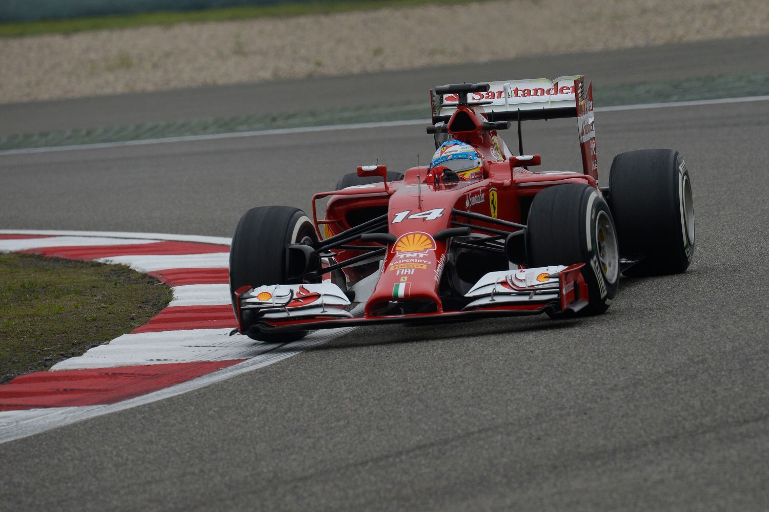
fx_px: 10680
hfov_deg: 4.1
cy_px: 256
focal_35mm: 500
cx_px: 384
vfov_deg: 2.7
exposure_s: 1/1000
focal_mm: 500
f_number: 7.1
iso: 1000
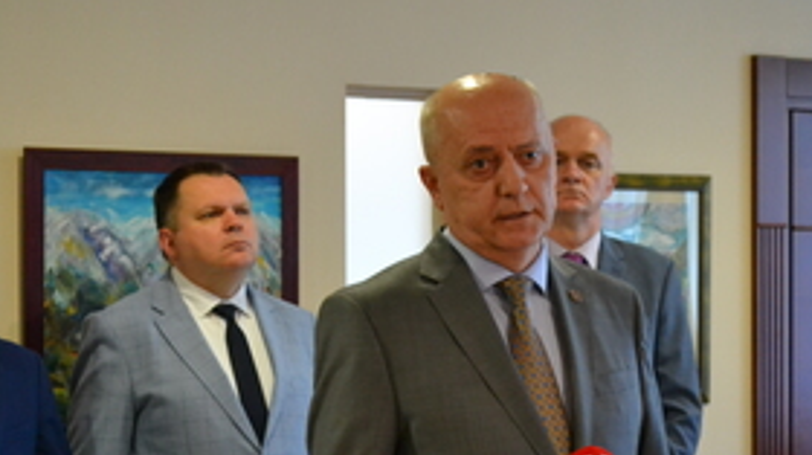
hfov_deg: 18.8
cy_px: 319
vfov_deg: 10.6
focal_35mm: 114
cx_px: 354
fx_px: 2453
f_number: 5.6
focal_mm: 52
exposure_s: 1/125
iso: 3200
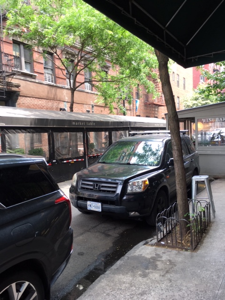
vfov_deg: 61.7
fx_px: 251
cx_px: 112
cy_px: 150
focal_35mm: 29
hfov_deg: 48.2
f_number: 2.2
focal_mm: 4.15
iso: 32
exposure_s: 1/120
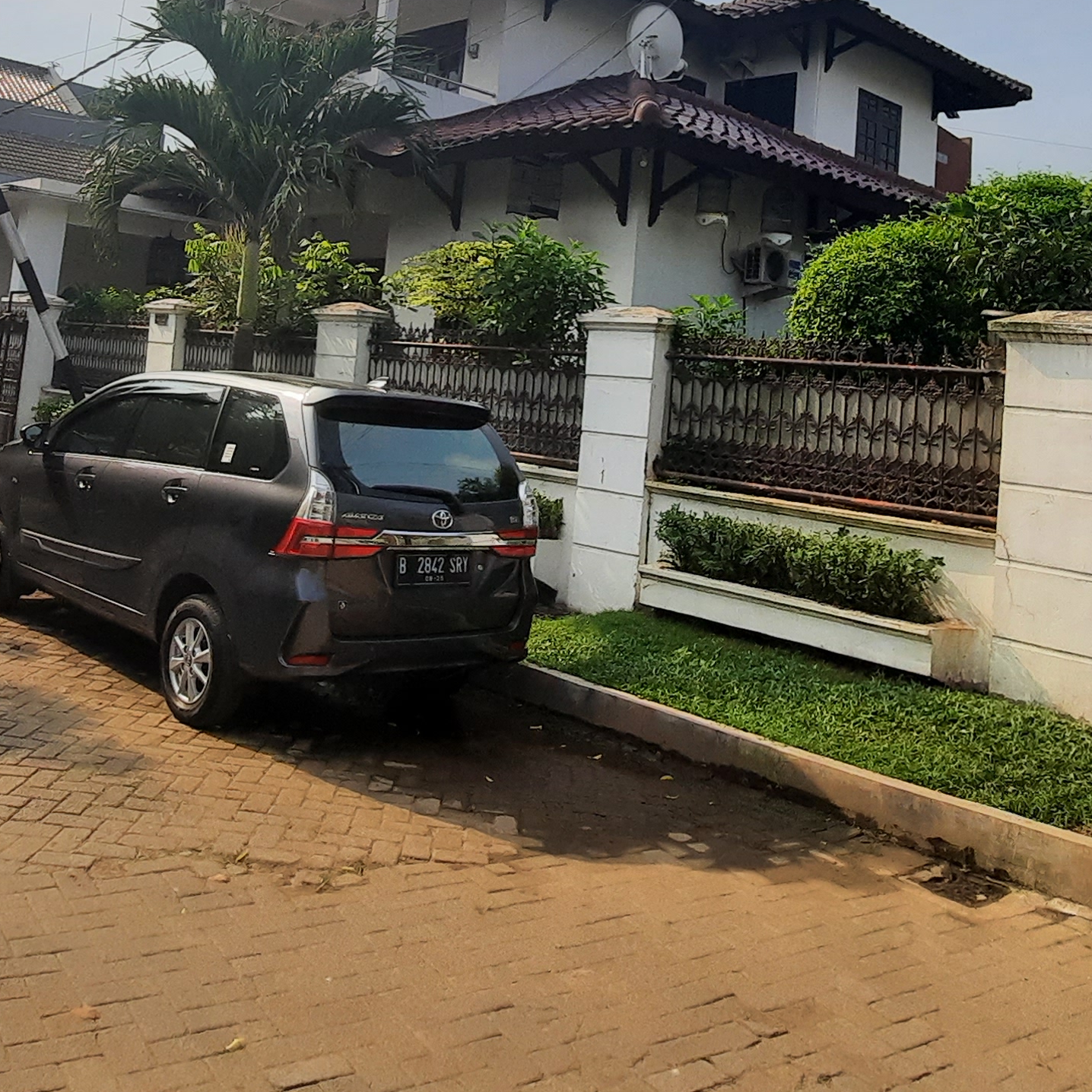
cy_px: 278
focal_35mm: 32
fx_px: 1142
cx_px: 500
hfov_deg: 51.0
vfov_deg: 49.2
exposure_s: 1/2959
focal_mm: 1.74
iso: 40
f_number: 2.2
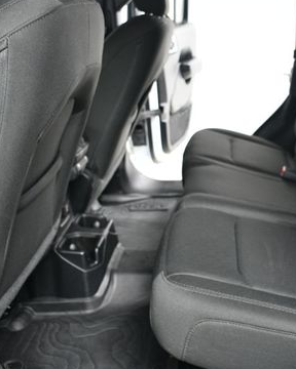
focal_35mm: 45
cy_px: 157
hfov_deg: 32.4
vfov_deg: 41.1
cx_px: 243
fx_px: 493
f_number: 3.5
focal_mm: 18
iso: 100
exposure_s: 1/160
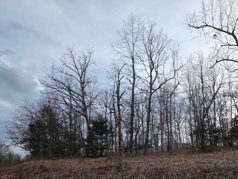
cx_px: 169
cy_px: 139
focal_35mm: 22
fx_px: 151
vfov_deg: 57.2
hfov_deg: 72.7
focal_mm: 2.2
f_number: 1.9
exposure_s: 1/944
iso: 40
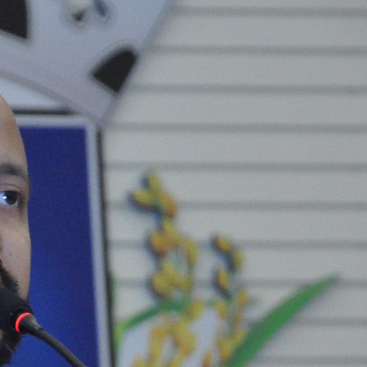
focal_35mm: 417
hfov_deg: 4.2
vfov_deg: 4.2
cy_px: 347
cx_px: -68
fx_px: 5006
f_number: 5.6
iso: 3200
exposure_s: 1/160
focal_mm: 105
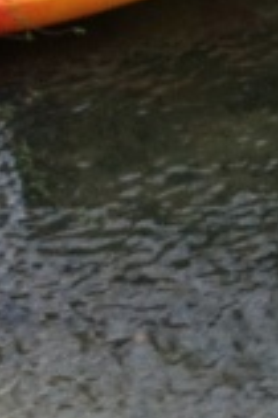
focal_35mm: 184
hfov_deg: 7.1
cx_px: 627
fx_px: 2136
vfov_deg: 10.9
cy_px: -146
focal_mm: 3.85
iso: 100
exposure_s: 1/120
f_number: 2.8
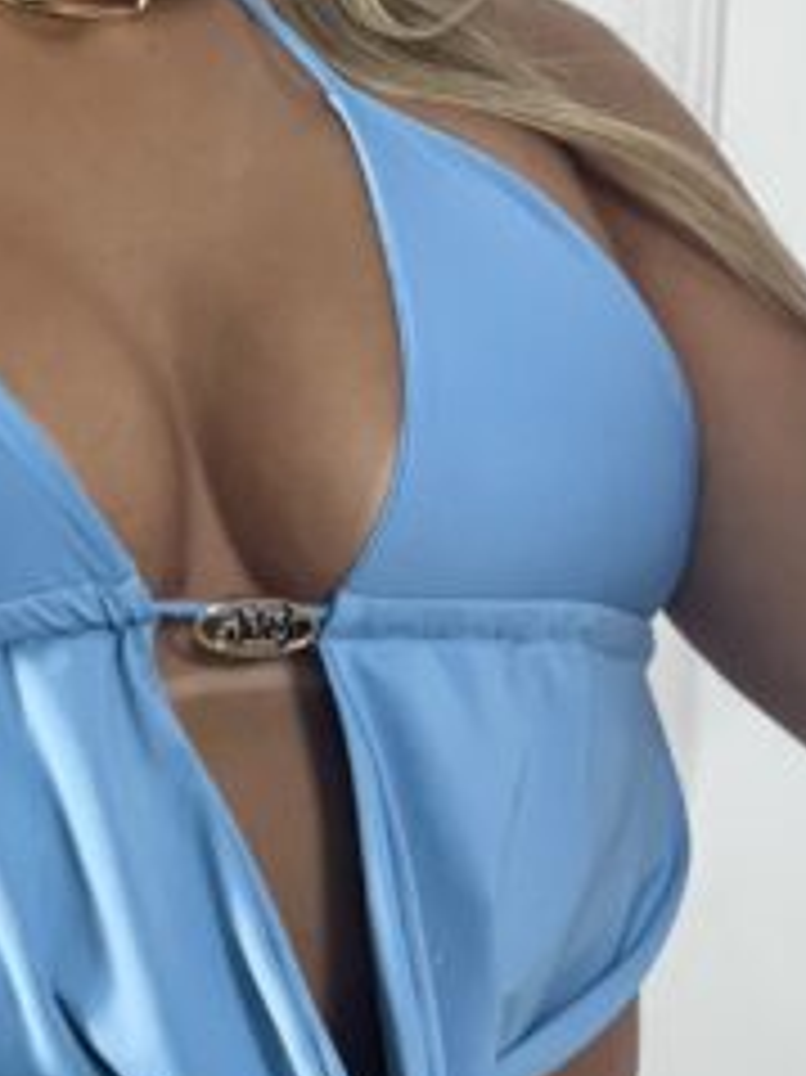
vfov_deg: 6.6
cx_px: -18
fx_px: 9353
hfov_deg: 4.9
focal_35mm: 301
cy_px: 651
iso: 100
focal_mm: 9
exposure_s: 1/120
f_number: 2.8
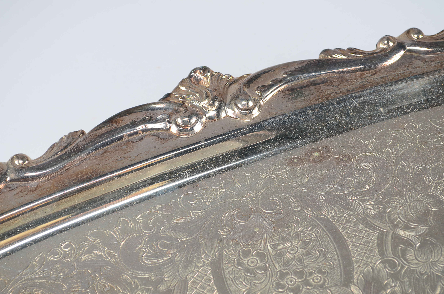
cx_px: 222
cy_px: 147
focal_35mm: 82
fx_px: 1015
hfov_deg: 24.7
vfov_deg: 16.5
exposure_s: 1/80
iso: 100
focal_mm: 55
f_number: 8
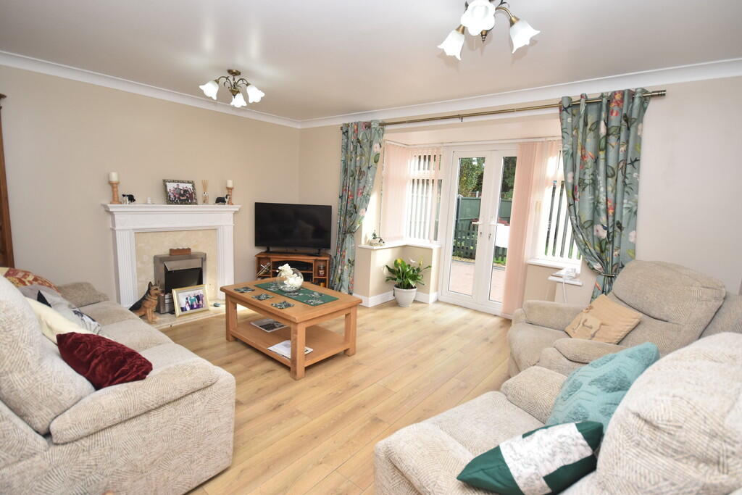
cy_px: 248
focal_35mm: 17
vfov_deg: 69.7
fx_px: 356
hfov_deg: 92.4
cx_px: 371
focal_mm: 11.5
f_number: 5
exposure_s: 1/200
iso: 500
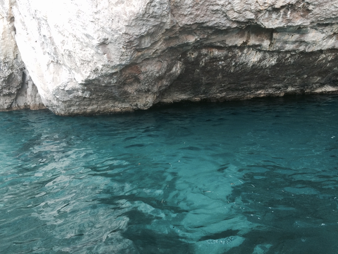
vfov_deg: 48.2
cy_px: 127
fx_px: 283
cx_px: 169
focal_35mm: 29
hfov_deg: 61.7
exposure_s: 1/30
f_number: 2.2
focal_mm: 4.15
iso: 32
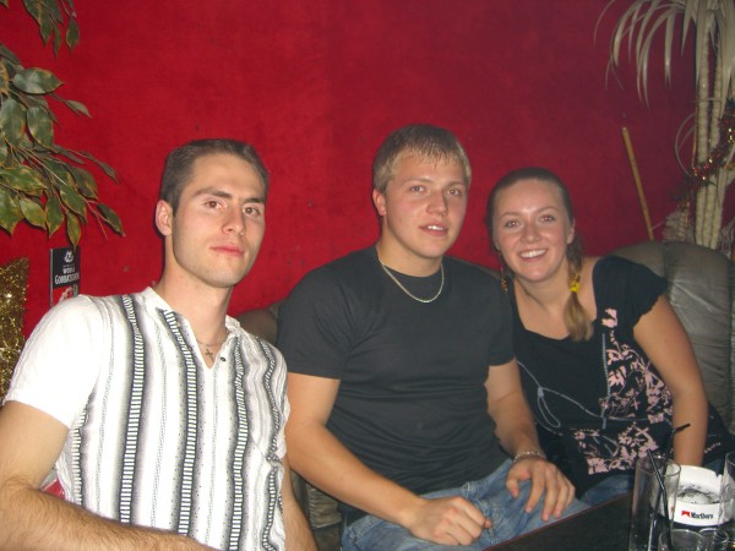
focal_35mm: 38
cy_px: 276
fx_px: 807
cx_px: 368
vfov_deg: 37.7
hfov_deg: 49.0
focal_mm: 7.9
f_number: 2.8
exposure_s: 1/60
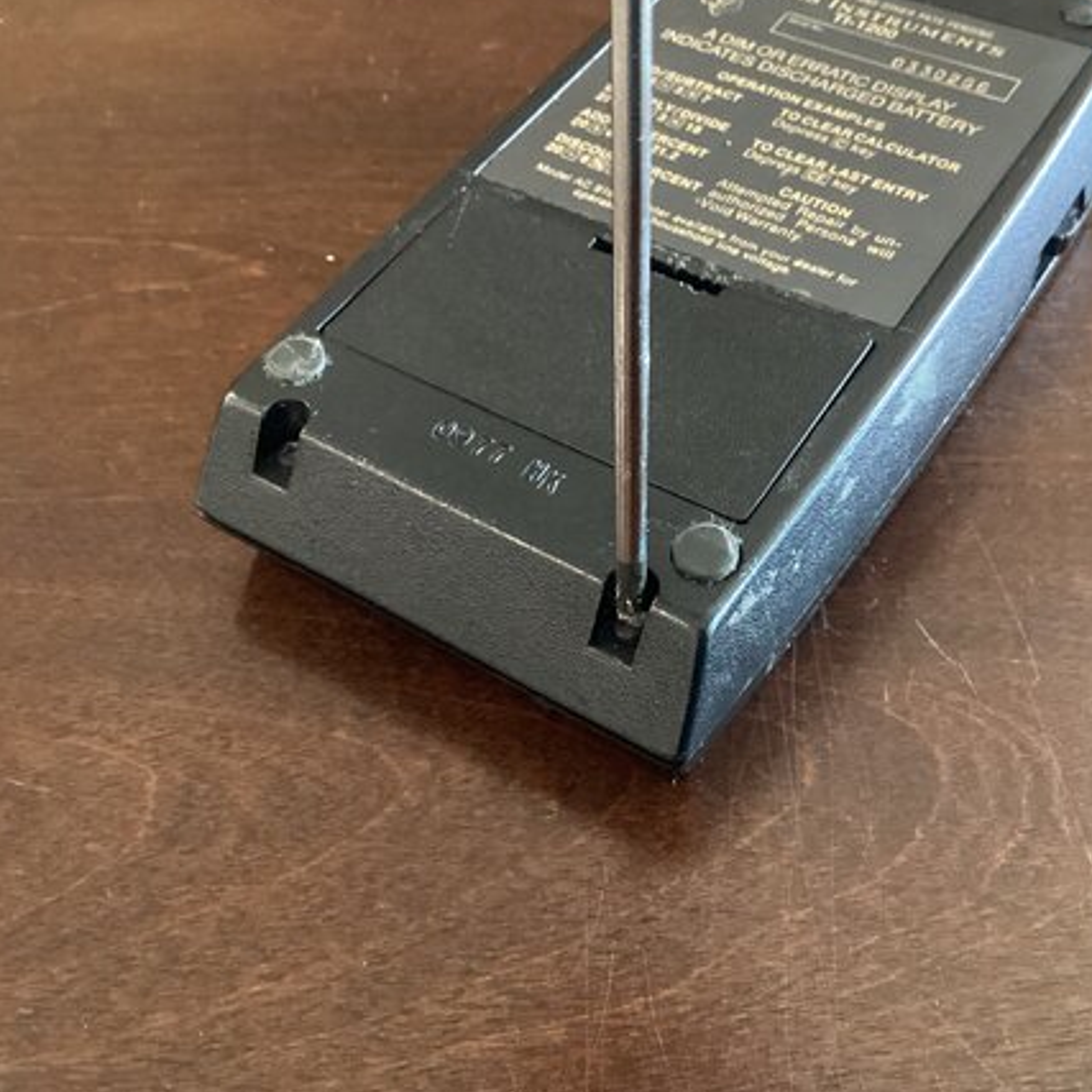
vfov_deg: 43.9
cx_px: 650
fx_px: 1356
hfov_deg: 43.7
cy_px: 532
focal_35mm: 38
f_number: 2.4
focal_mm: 3.3
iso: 640
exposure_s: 1/20
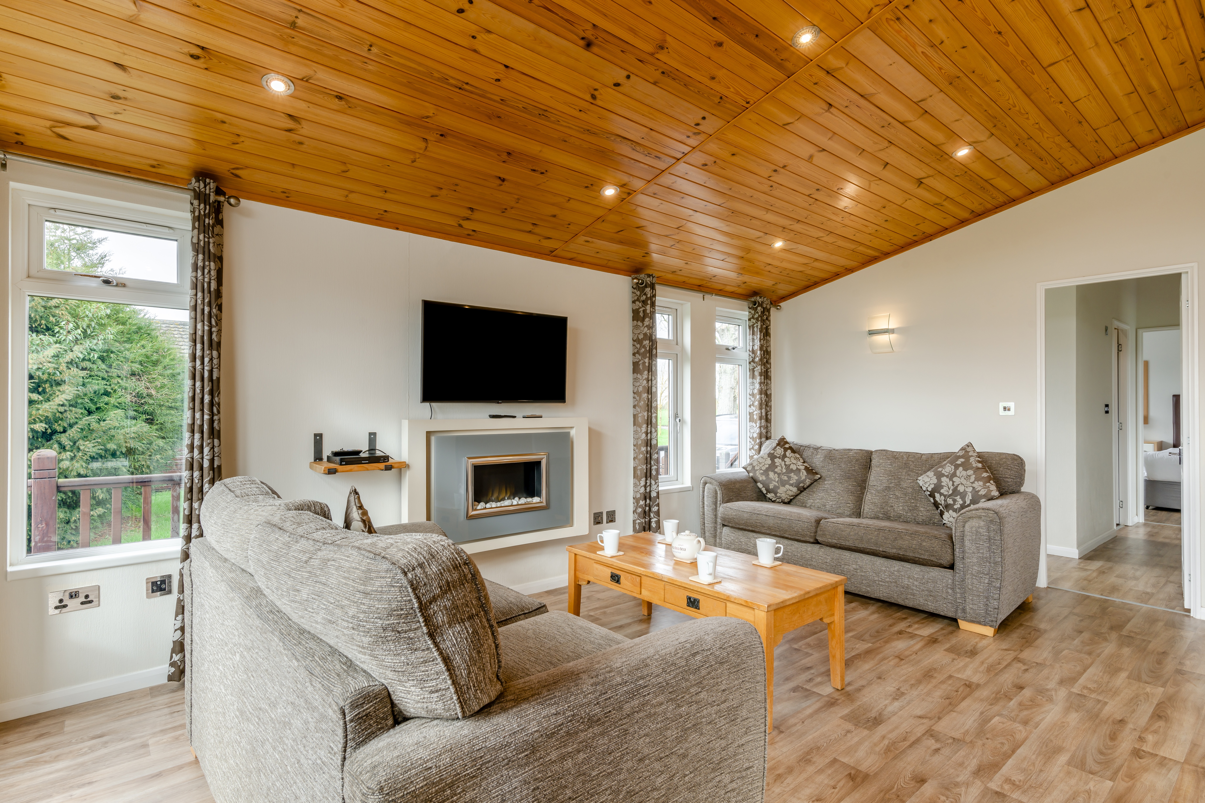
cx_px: 602
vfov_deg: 70.4
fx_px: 569
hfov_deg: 93.3
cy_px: 402
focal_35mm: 17
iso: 100
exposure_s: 1/15
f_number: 11
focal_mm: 17
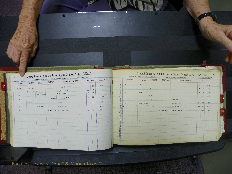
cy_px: 87
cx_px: 116
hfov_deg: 67.3
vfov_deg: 53.1
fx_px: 174
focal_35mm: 26
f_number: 2.8
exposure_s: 1/30
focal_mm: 4.6
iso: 125
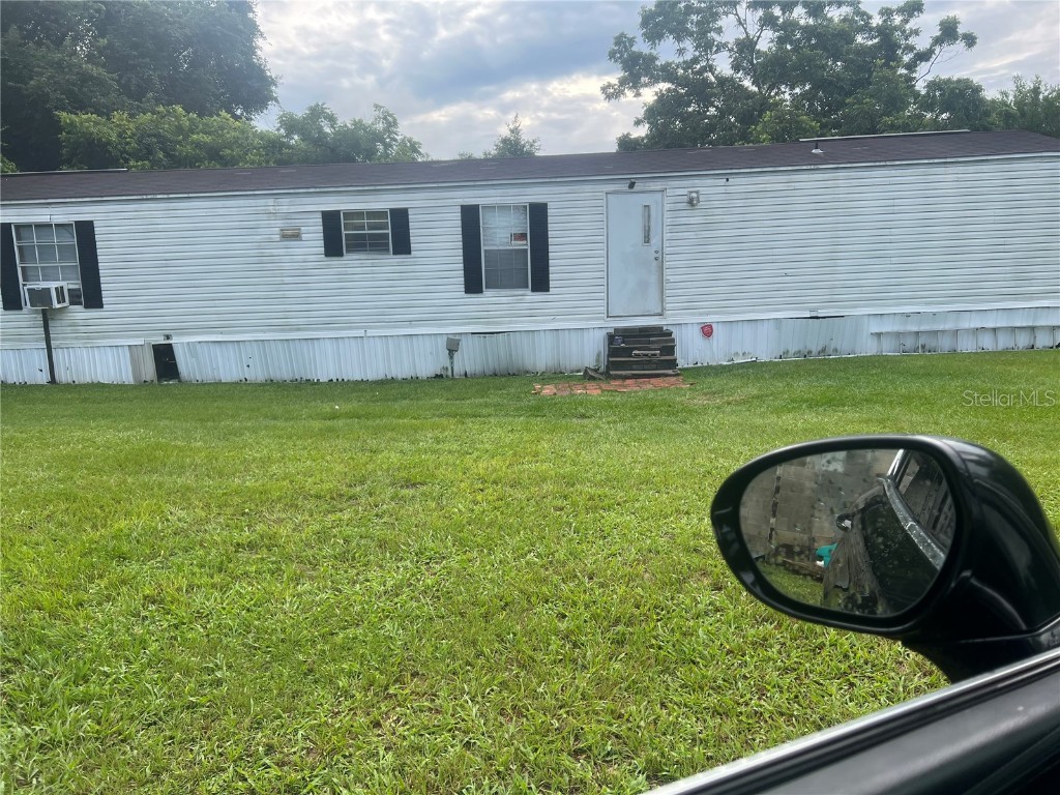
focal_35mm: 26
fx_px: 796
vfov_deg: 53.1
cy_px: 398
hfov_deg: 67.3
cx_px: 530
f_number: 1.5
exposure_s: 1/1000
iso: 50
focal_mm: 5.7
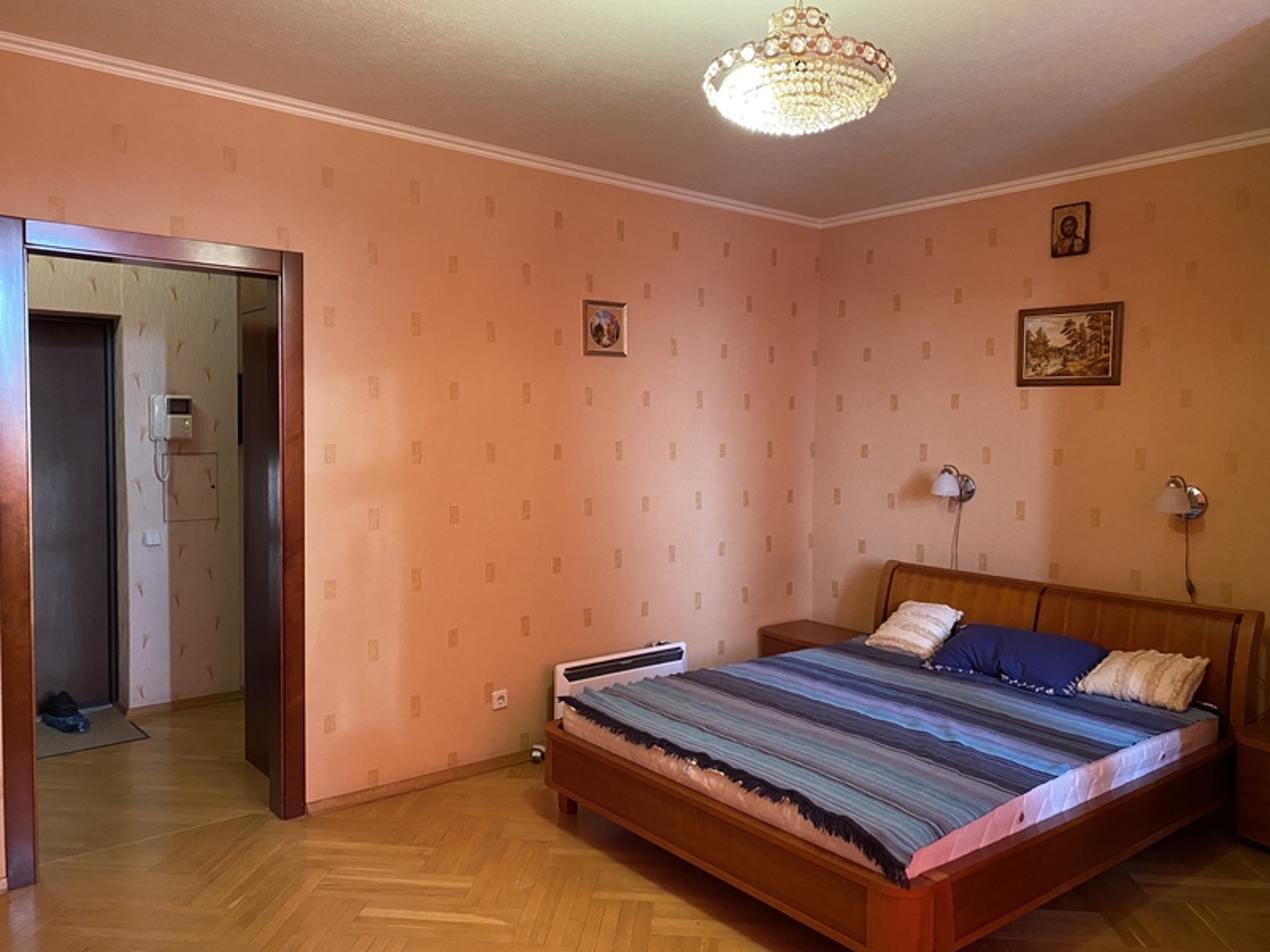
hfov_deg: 67.3
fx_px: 954
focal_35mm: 26
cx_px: 635
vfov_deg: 53.1
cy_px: 476
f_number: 1.8
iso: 400
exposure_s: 1/50
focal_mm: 4.25
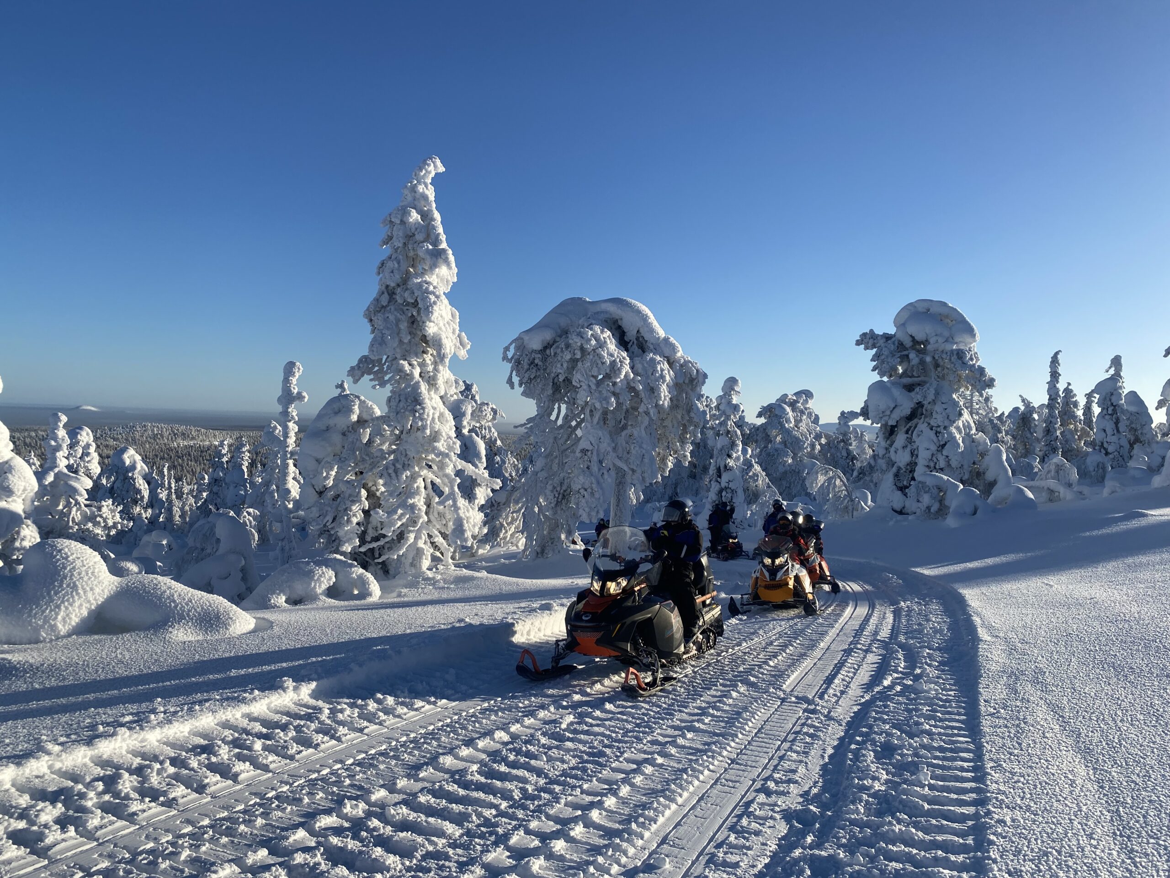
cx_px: 585
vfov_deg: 53.1
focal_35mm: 26
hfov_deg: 67.3
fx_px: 879
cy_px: 439
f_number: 1.8
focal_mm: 4.25
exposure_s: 1/3731
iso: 32
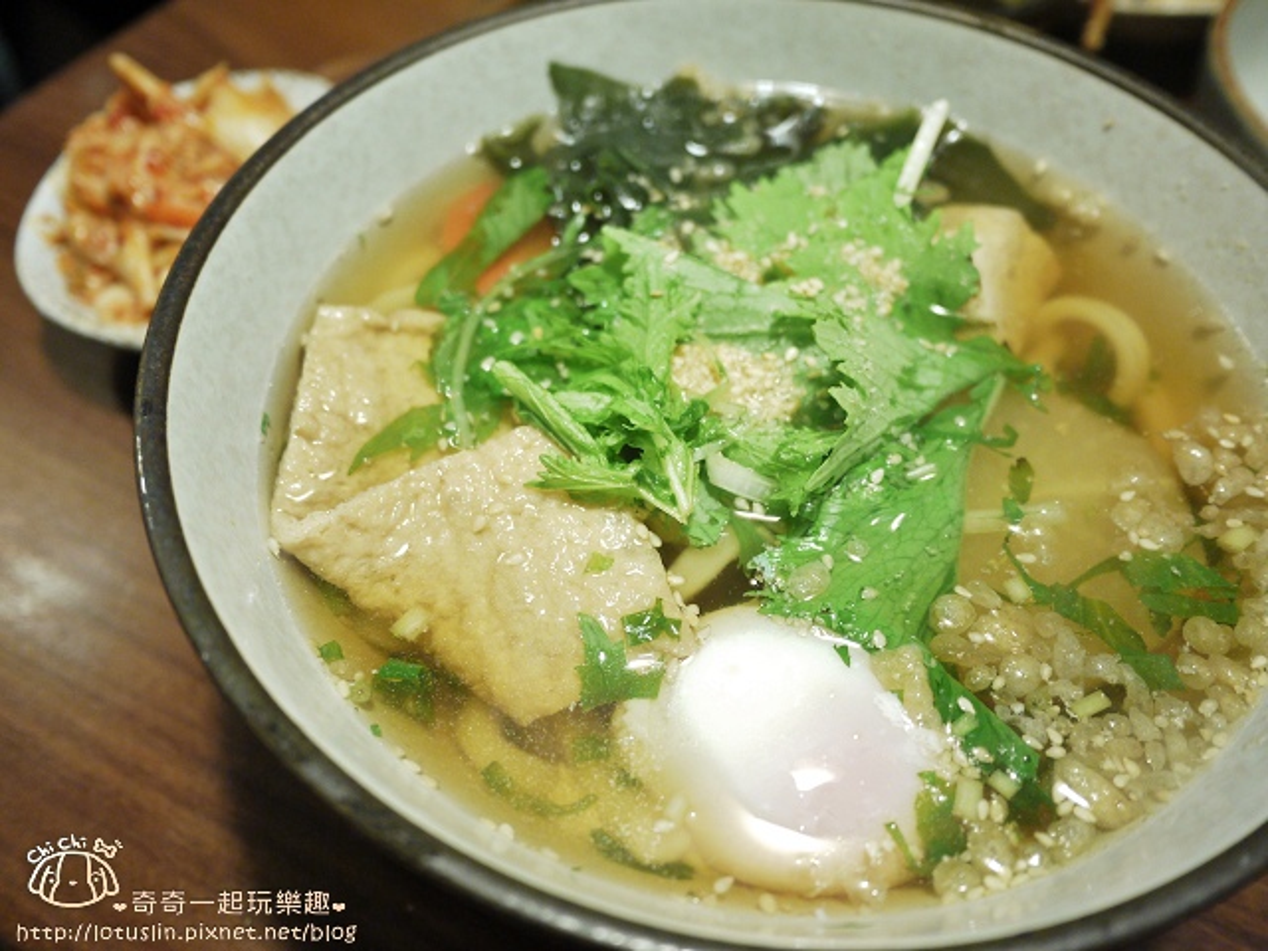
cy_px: 476
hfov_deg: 63.4
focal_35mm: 28
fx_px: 1026
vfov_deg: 49.7
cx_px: 634
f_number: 2.5
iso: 400
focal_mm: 14
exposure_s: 1/20
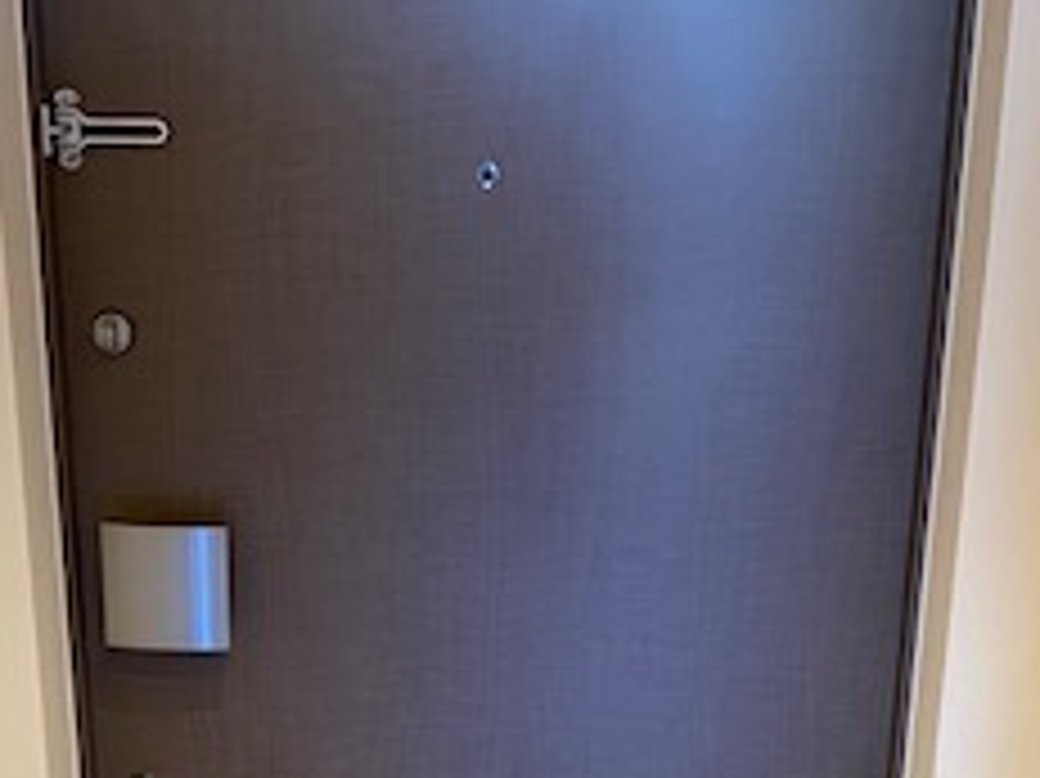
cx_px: 509
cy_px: 953
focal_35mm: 72
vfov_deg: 19.2
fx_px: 2162
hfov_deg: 27.0
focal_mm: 4.25
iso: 100
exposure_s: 1/50
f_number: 1.8
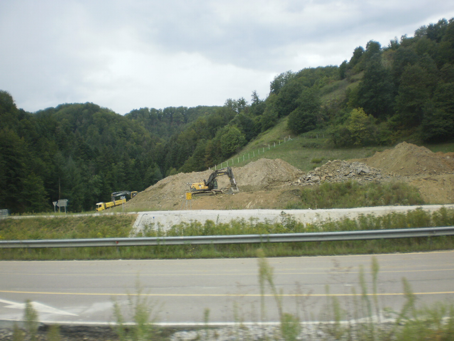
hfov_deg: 49.0
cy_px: 170
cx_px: 227
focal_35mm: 38
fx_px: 498
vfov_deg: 37.7
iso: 100
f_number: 3.1
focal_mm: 6.3
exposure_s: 1/320
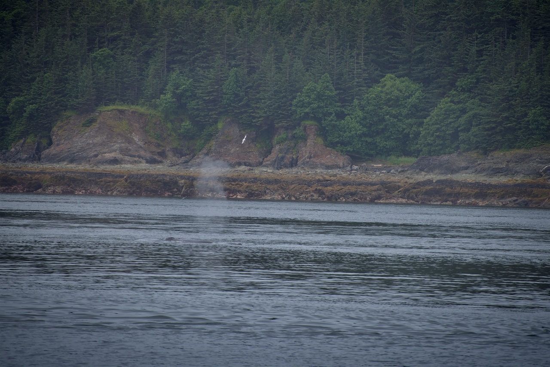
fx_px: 4584
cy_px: 184
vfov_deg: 4.6
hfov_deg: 6.9
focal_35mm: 300
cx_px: 275
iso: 180
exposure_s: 1/640
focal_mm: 300
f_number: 5.6
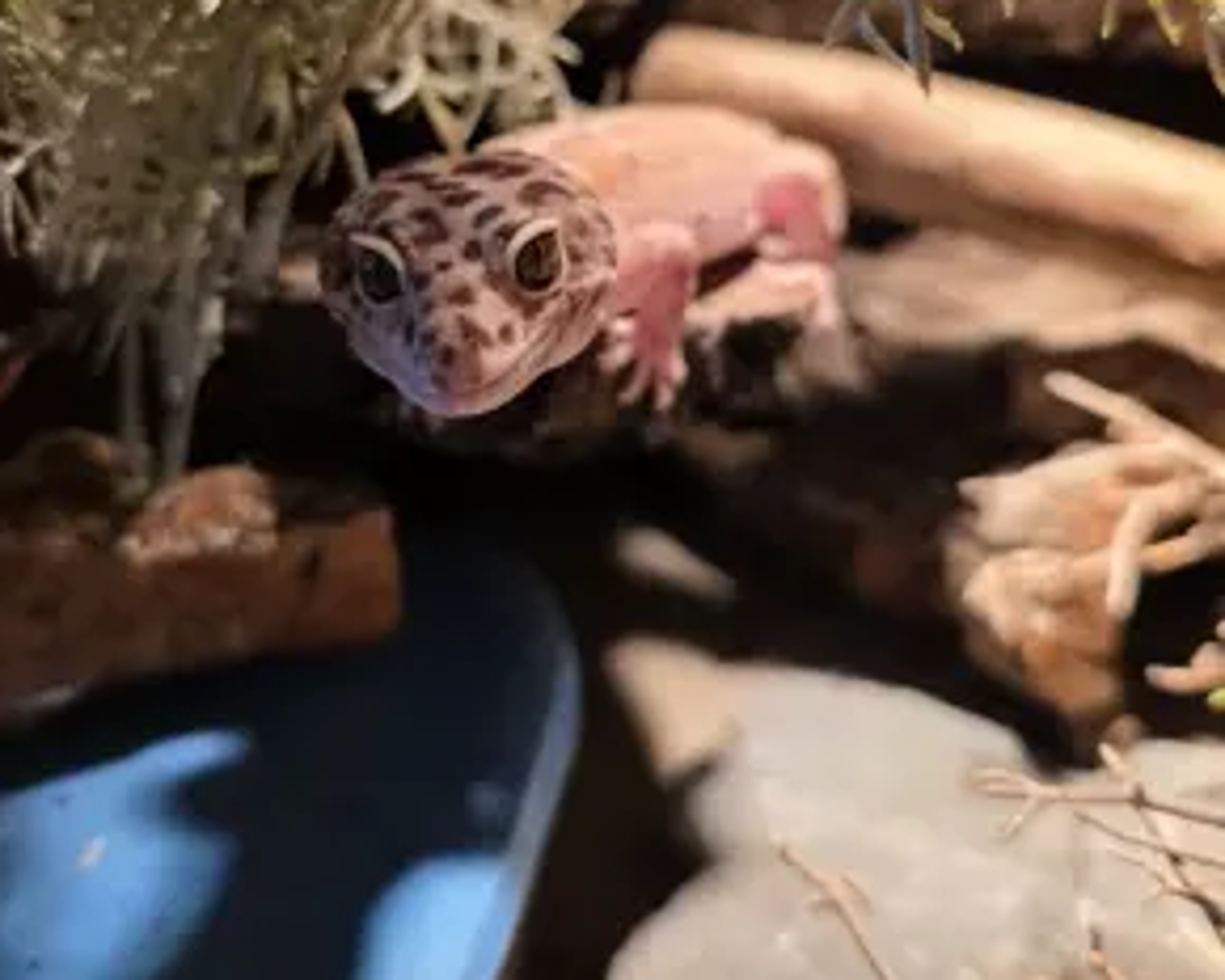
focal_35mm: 31
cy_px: 275
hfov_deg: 57.2
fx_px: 1124
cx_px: 608
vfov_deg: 45.8
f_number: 1.7
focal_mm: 6.3
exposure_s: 1/100
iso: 250
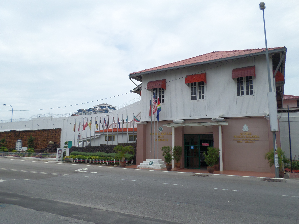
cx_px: 150
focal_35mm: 25
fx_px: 216
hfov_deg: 69.4
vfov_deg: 54.9
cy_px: 112
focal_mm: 4.5
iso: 80
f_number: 2.5
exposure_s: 1/2000
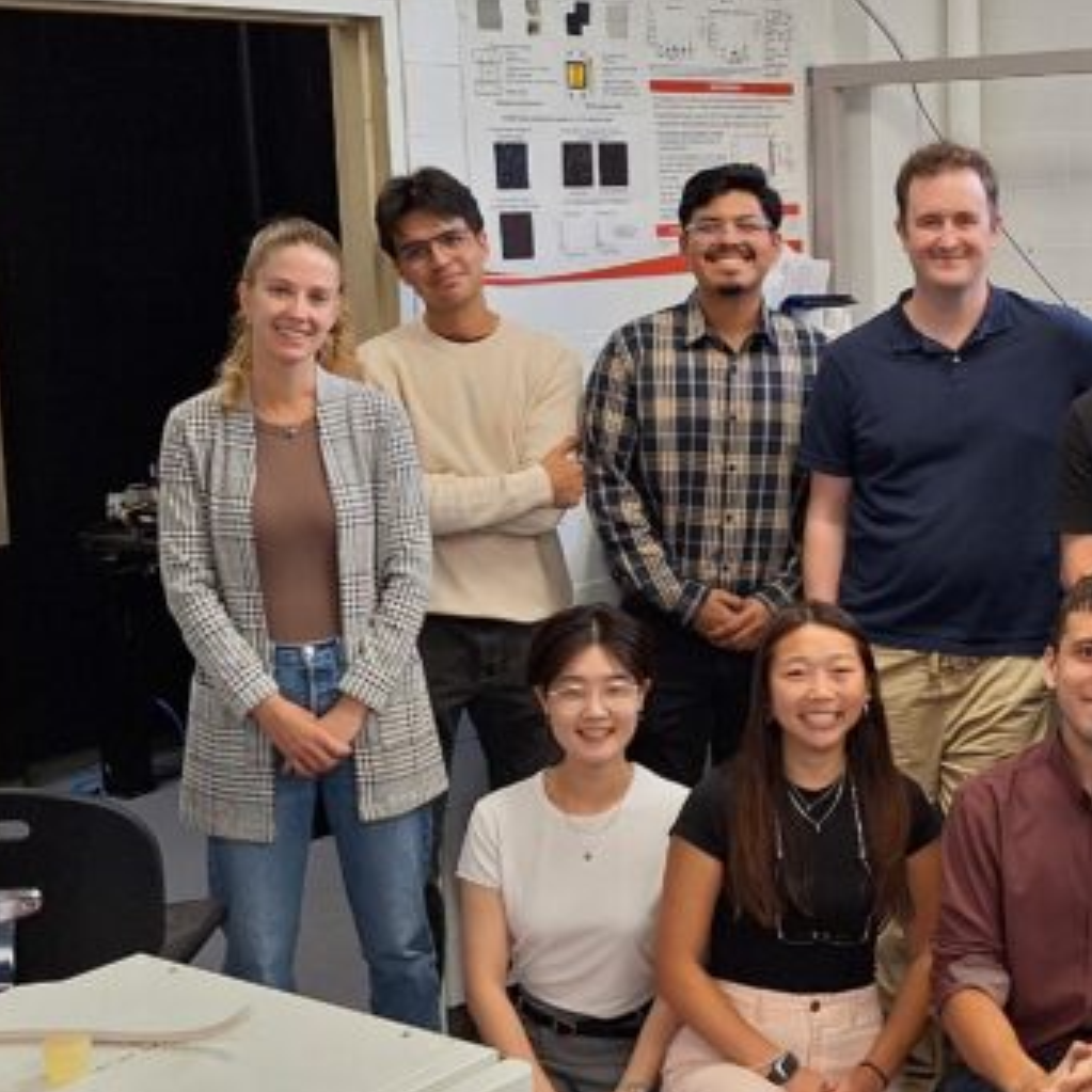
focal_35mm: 61
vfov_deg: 28.1
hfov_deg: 27.5
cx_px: 890
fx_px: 2177
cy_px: 503
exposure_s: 1/120
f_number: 1.8
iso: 80
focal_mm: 5.54
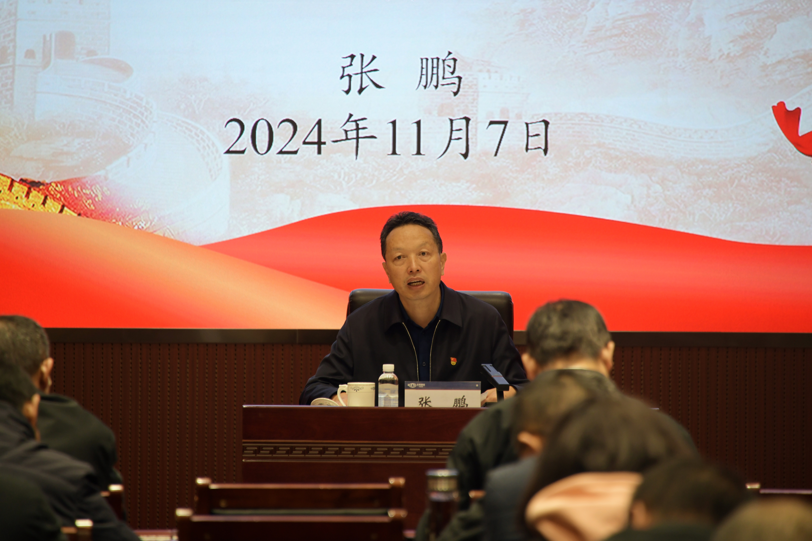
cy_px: 270
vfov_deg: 4.6
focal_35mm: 300
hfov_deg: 6.9
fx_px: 6766
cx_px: 406
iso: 800
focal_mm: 300
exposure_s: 1/80
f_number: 5.6
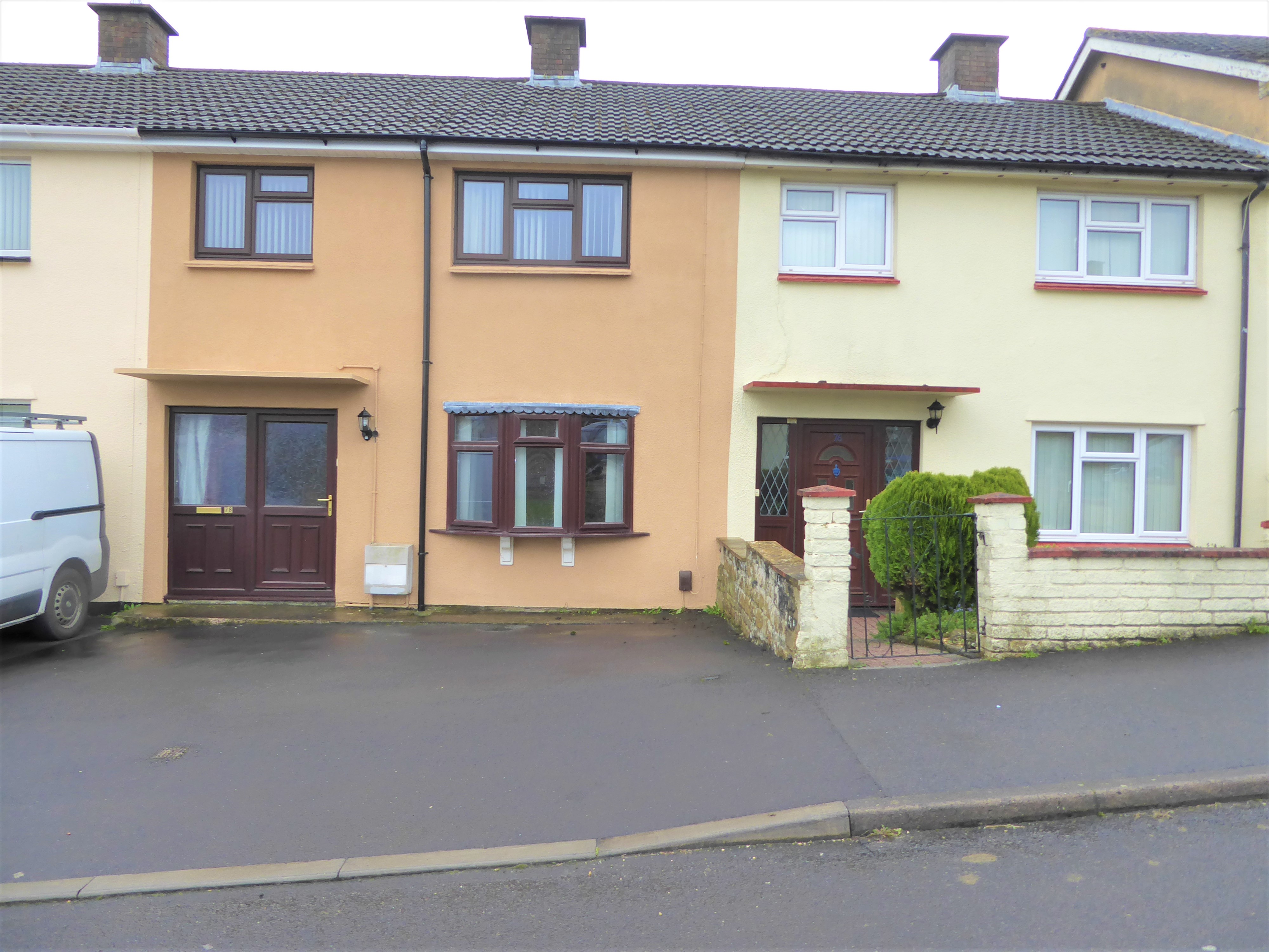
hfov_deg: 71.6
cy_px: 476
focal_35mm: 24
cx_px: 634
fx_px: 880
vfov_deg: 56.8
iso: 80
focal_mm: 4.3
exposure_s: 1/125
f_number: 3.3
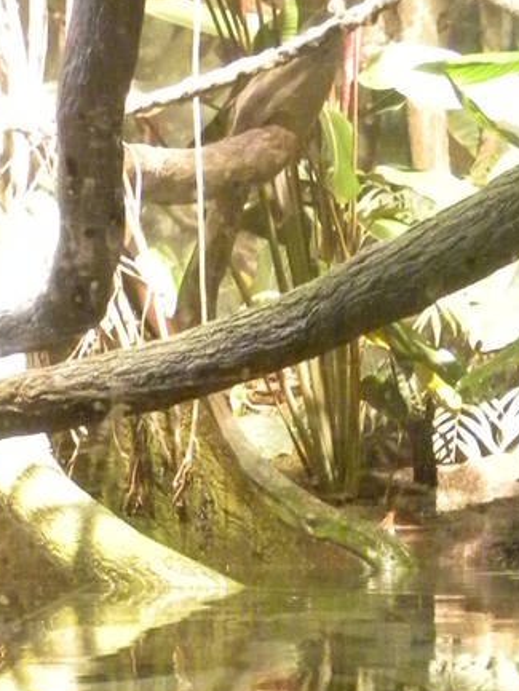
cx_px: 270
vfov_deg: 19.2
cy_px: 838
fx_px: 1918
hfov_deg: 15.4
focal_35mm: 96
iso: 441
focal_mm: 4.6
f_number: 2.8
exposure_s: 1/9.6
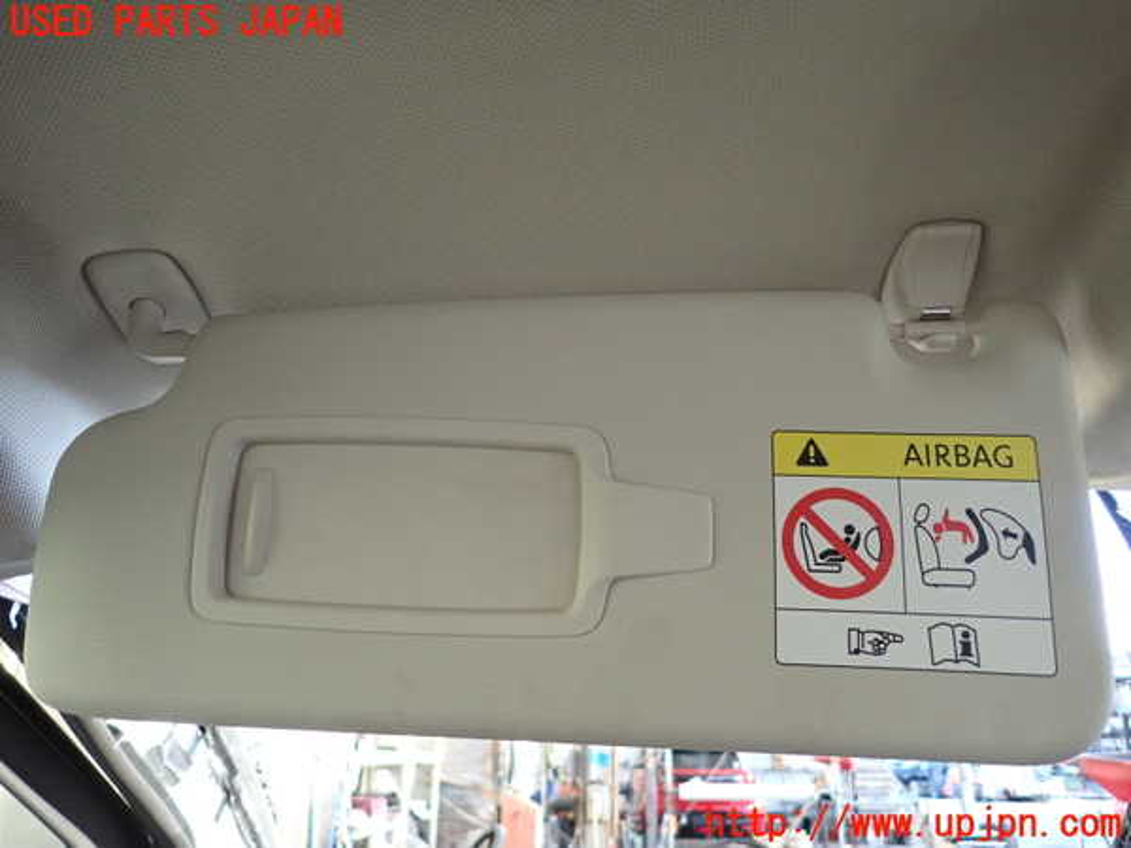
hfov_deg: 69.4
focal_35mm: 25
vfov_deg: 54.9
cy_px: 424
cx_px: 566
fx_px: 817
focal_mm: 4.5
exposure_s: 1/125
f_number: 2
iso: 320
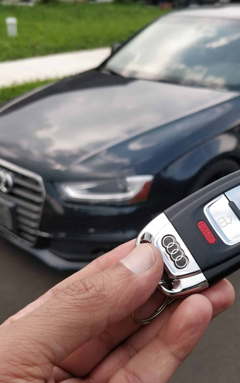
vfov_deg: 56.7
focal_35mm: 34
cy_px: 192
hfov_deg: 36.2
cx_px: 188
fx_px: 356
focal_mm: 4.1
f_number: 1.7
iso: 125
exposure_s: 1/475
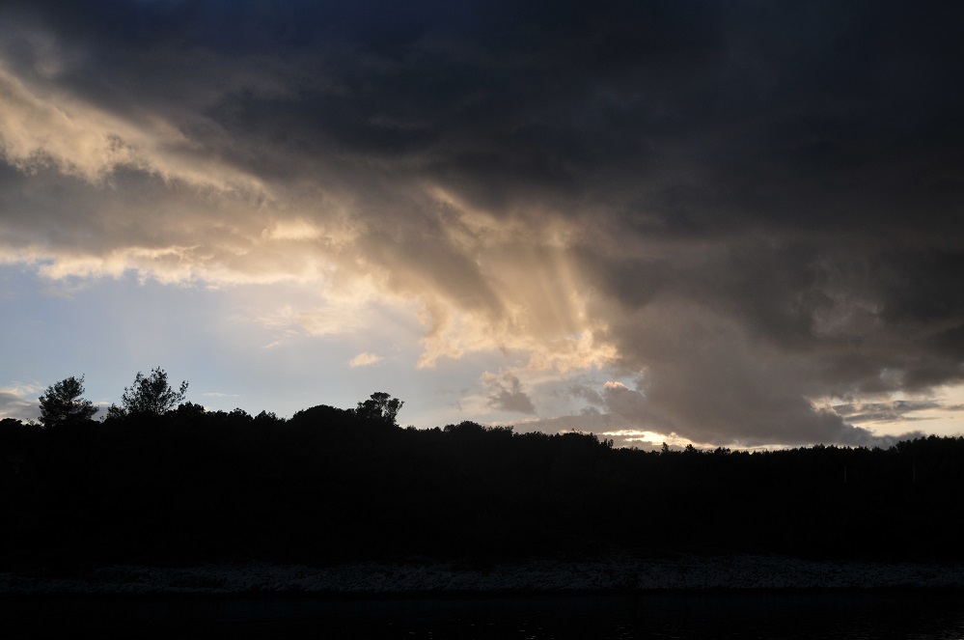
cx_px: 482
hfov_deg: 53.2
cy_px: 320
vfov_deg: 36.8
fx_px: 963
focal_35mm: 36
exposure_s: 1/1250
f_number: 6.3
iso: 250
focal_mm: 24
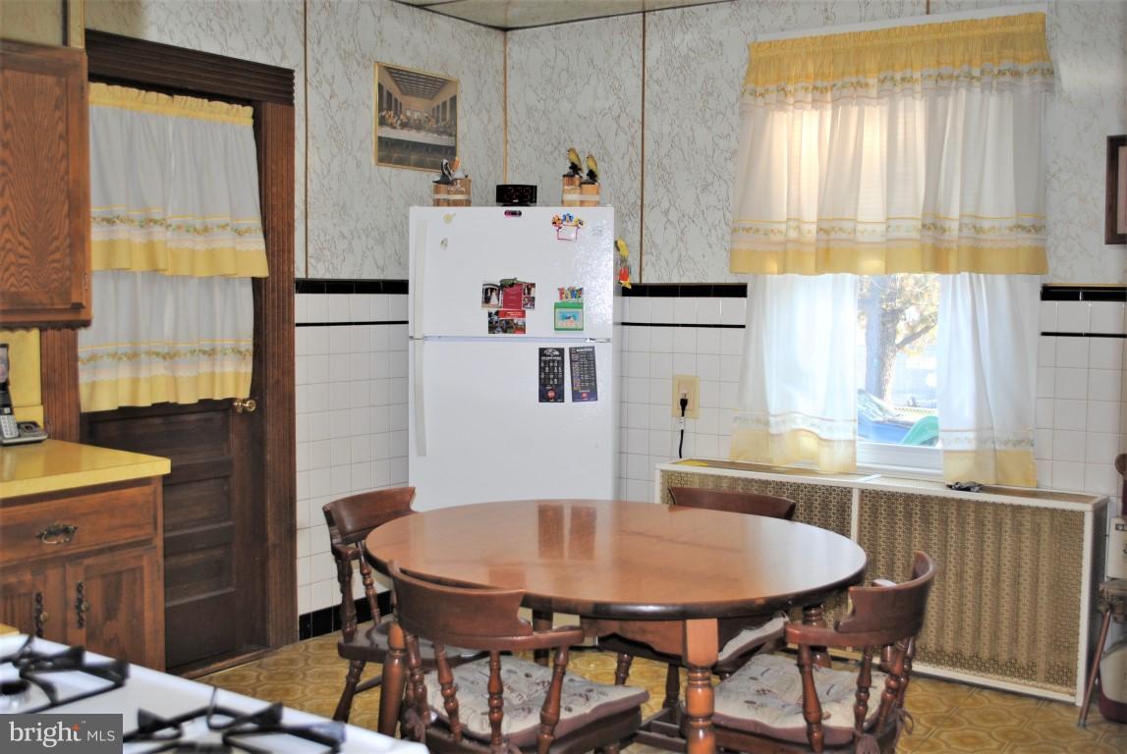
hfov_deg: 53.1
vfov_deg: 37.0
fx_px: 1128
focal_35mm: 36
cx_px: 564
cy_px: 377
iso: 200
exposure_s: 1/60
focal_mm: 24
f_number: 4
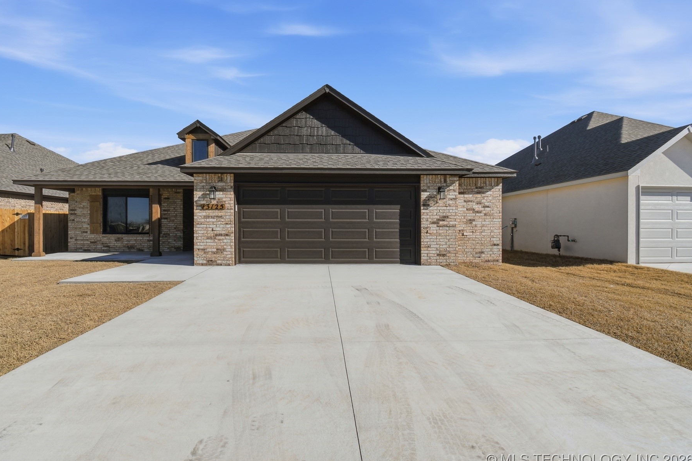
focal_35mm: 16
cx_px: 328
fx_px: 308
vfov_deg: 73.8
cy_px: 227
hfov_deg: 96.6
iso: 250
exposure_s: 1/6400
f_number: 9
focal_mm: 10
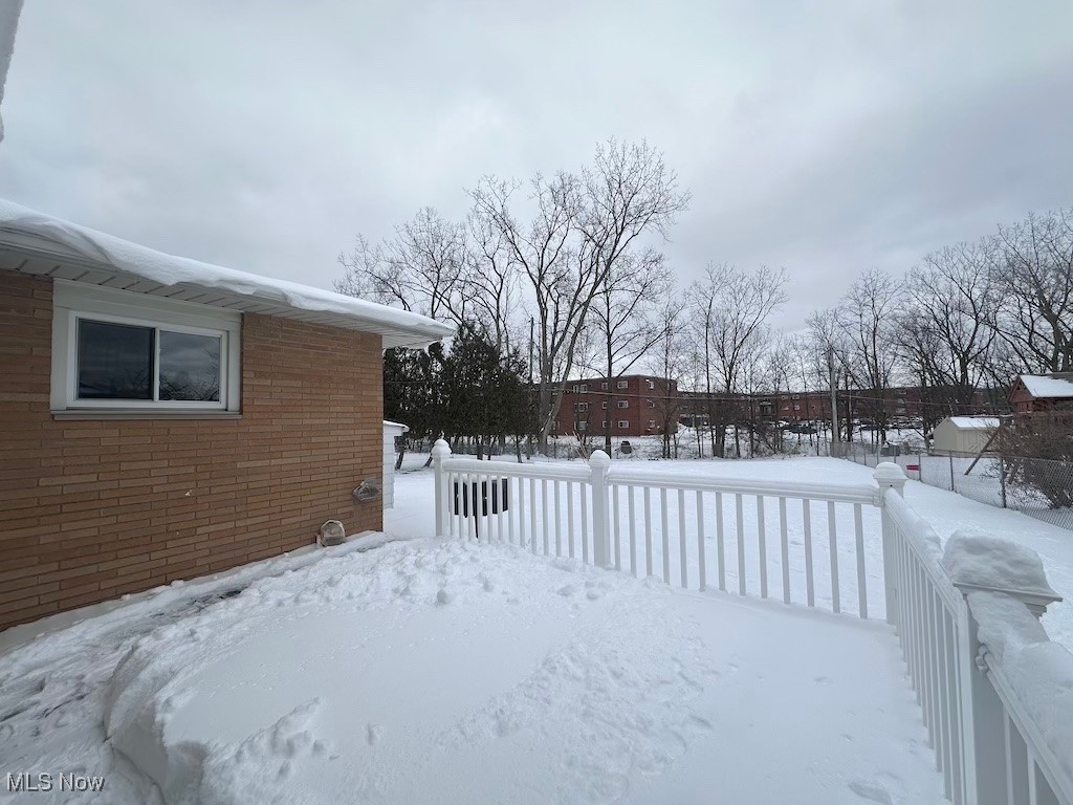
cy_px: 402
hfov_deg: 102.1
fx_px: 434
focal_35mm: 14
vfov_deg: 85.7
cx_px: 536
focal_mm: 2.22
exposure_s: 1/3125
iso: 50
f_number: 2.2
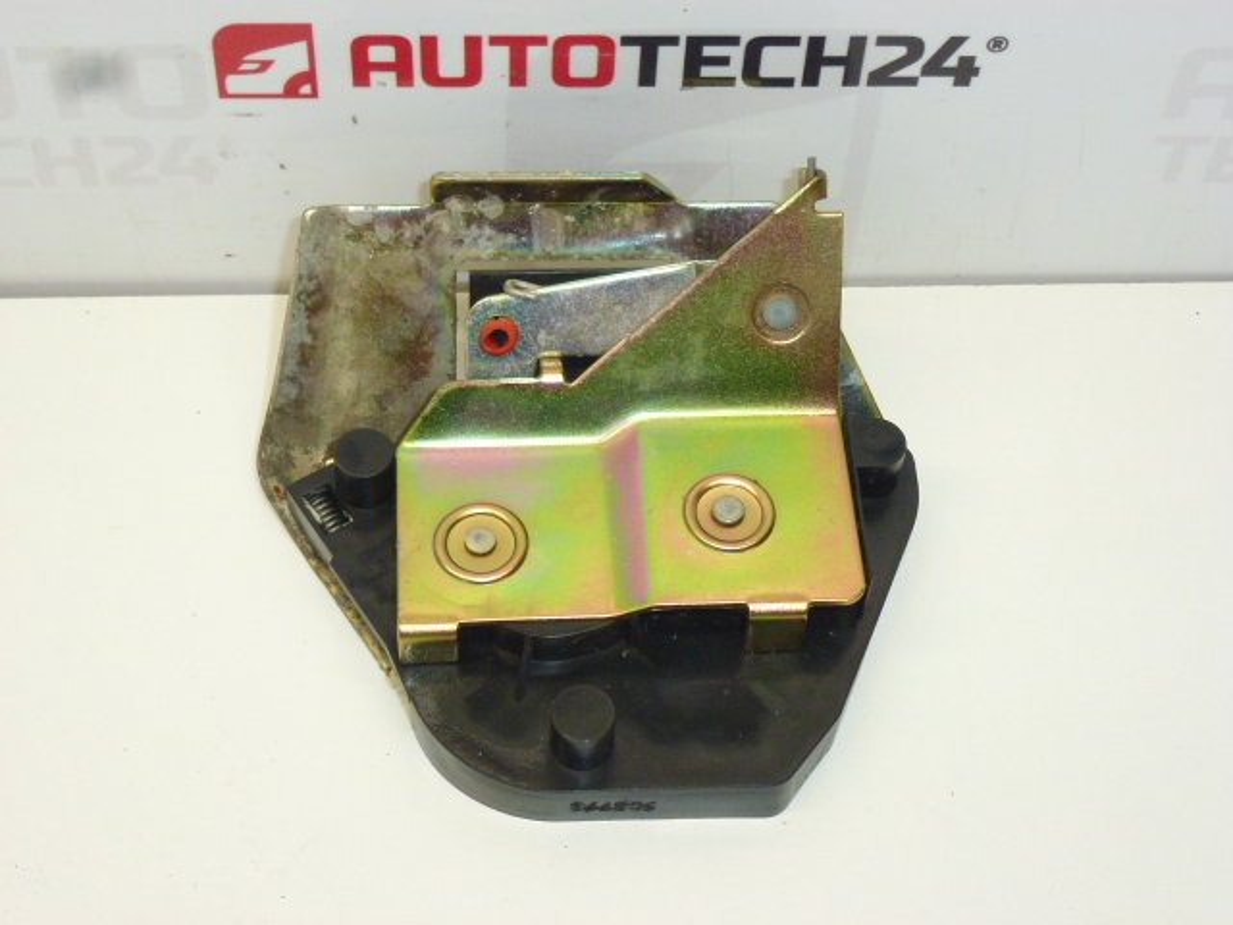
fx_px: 2030
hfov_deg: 33.8
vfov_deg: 25.7
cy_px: 462
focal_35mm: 57
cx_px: 616
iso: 400
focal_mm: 10.1
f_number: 4.4
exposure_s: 1/200
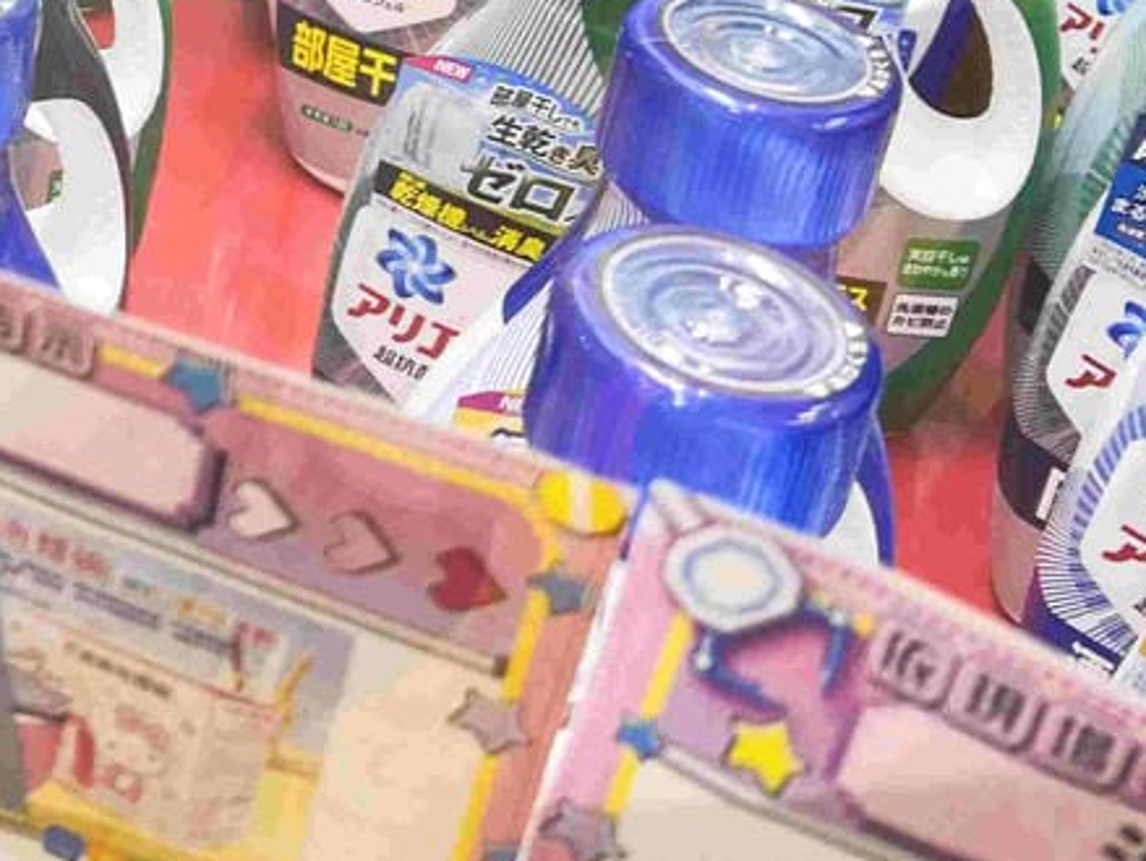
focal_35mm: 71
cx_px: -282
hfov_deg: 24.4
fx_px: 2352
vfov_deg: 19.4
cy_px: -201
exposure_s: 1/120
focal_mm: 5.7
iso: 100
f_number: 1.5
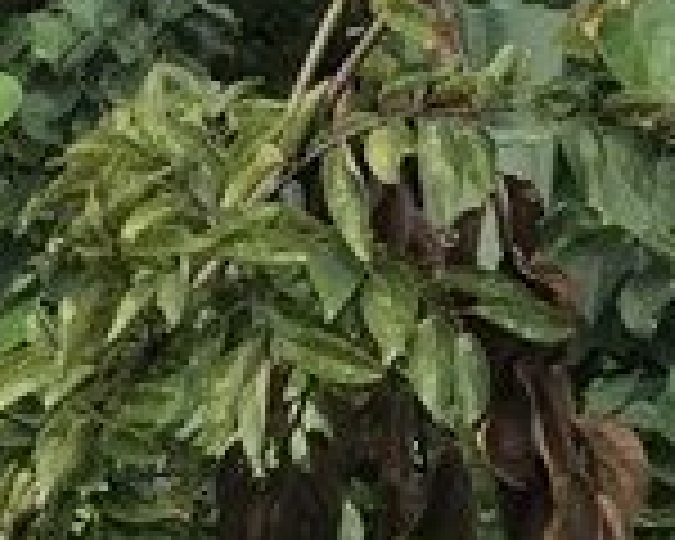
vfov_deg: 9.6
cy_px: -657
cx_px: -45
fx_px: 2917
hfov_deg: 13.0
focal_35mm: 146
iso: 20
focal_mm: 3.99
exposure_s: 1/1742
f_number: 1.8
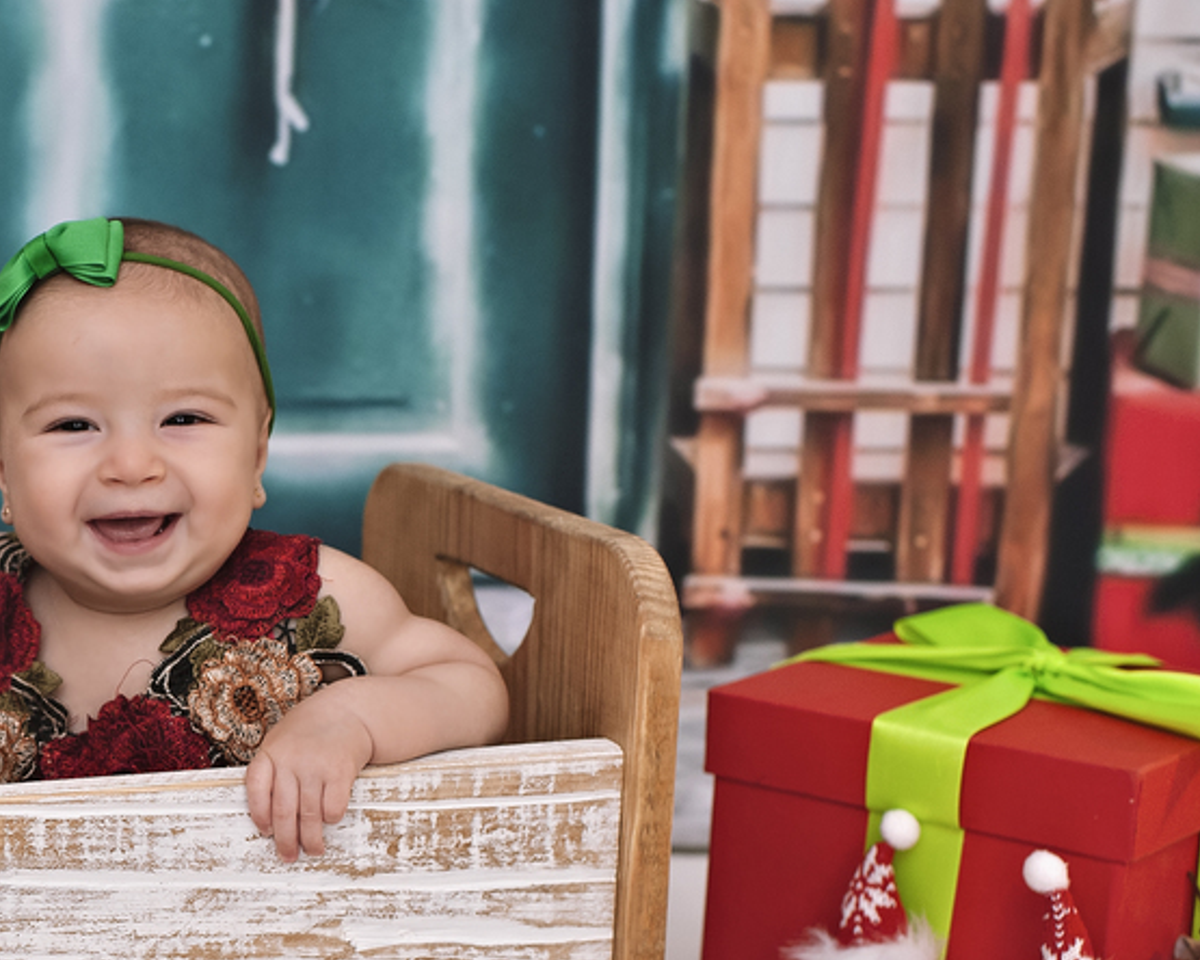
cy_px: 683
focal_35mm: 71
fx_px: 2522
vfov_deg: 21.4
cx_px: 89
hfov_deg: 25.8
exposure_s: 1/200
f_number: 3.2
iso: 400
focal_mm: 35
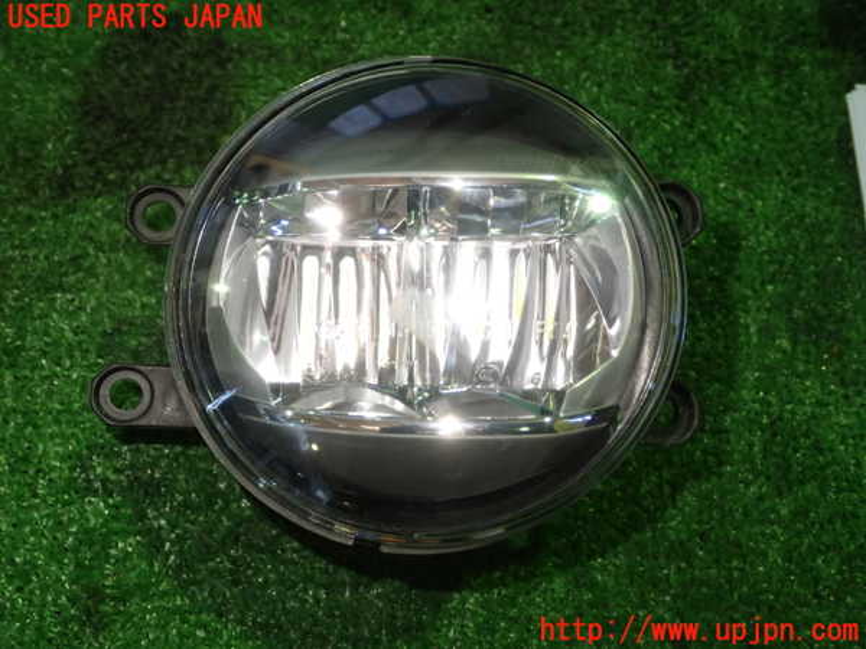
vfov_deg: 37.7
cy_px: 324
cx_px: 433
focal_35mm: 38
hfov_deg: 49.0
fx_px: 951
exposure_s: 1/40
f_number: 2.7
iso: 250
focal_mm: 6.83
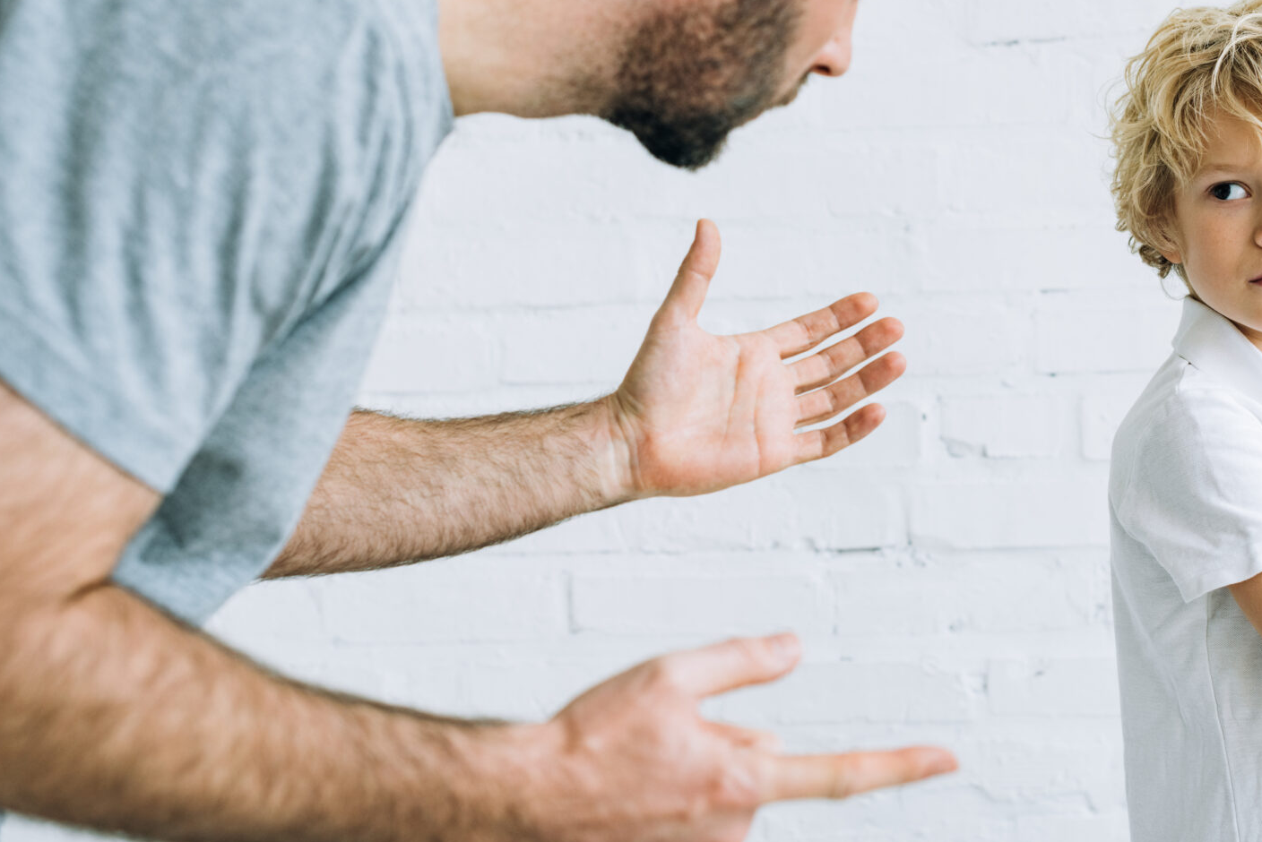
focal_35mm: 71
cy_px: 306
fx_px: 2490
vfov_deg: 19.2
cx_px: 827
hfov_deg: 28.3
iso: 320
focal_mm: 50
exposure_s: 1/160
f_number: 4
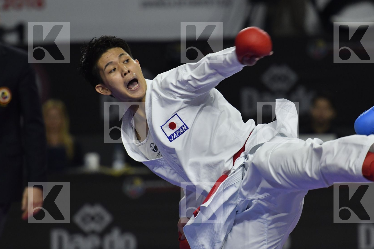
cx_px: 202
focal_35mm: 456
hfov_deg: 4.5
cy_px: 122
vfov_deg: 3.0
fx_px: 4734
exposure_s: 1/800
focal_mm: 280
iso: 1250
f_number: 4
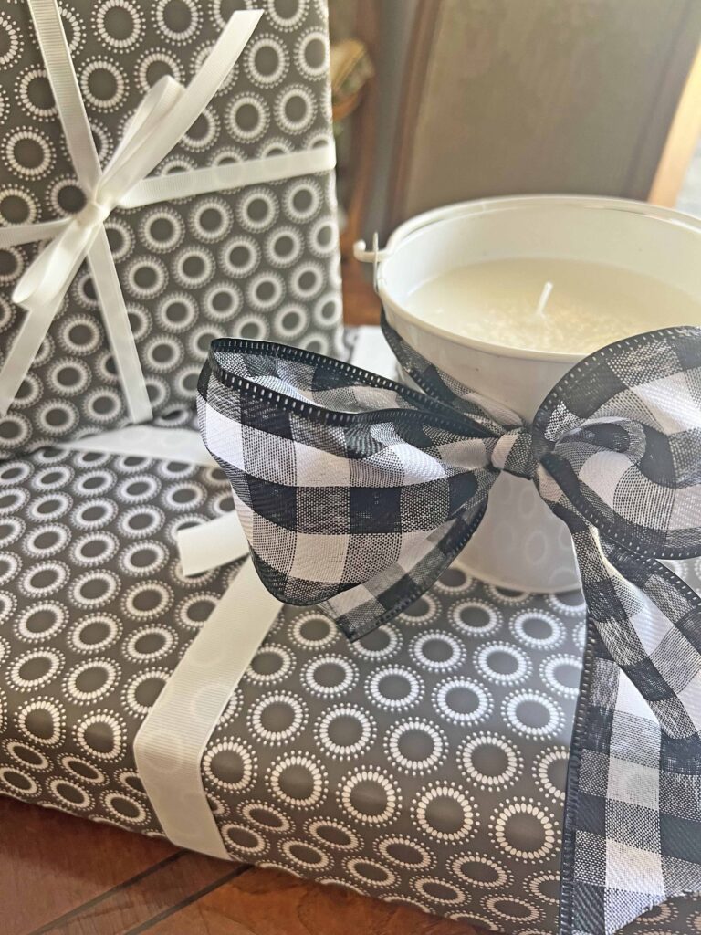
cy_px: 468
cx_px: 350
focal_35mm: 26
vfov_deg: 67.3
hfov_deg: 53.1
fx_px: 702
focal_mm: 5.7
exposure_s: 1/70
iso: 125
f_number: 1.5
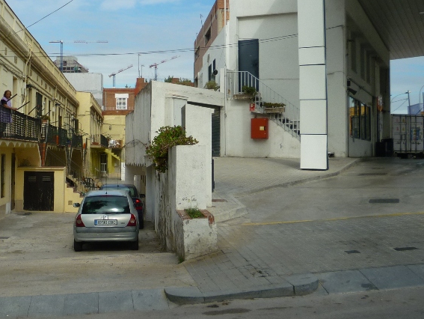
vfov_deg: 28.5
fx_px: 625
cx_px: 141
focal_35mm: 51
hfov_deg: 37.1
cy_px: 116
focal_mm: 5.2
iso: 80
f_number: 3.5
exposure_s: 1/500
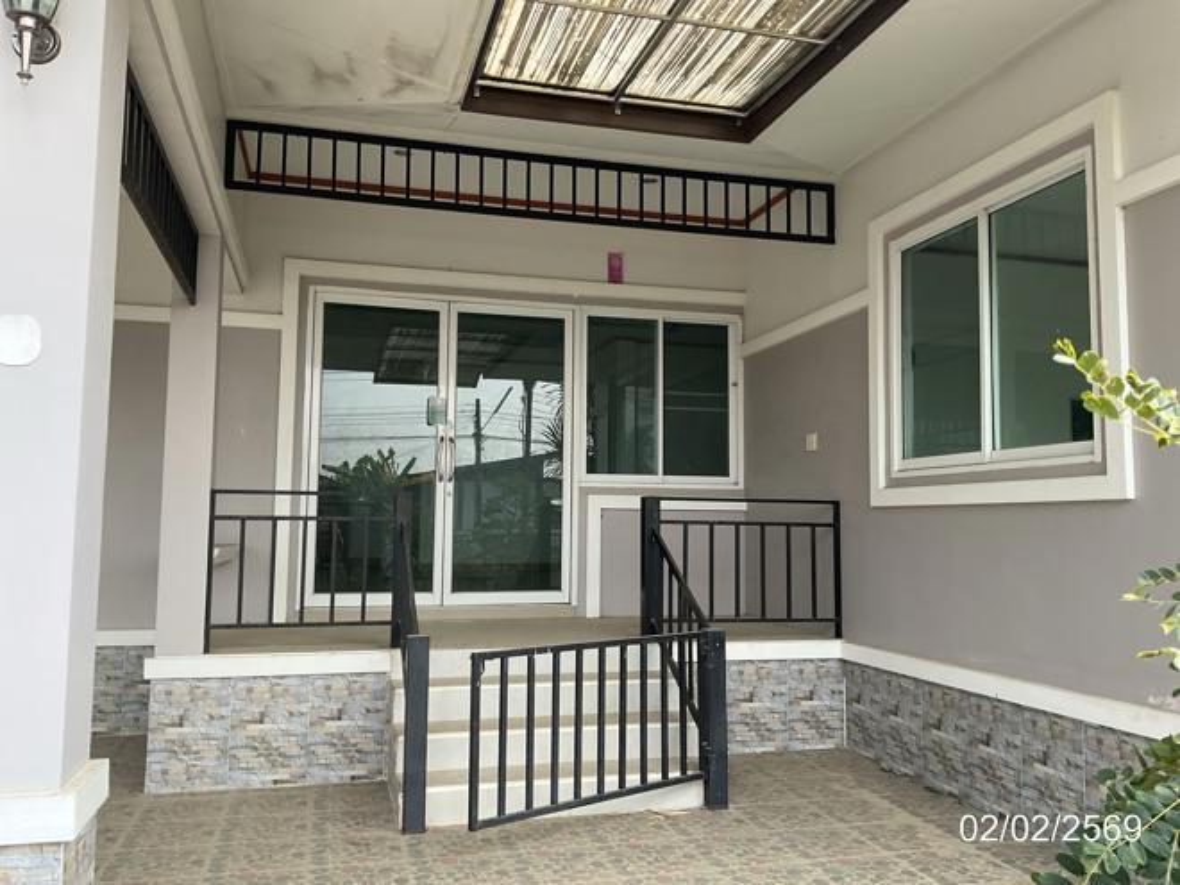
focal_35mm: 29
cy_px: 442
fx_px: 989
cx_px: 590
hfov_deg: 61.7
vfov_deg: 48.2
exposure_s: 1/268
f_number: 1.8
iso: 16
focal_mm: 3
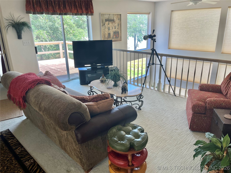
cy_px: 86
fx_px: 174
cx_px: 116
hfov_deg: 67.3
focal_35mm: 26
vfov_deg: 53.1
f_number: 1.6
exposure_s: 1/122
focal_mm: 5.1
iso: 40
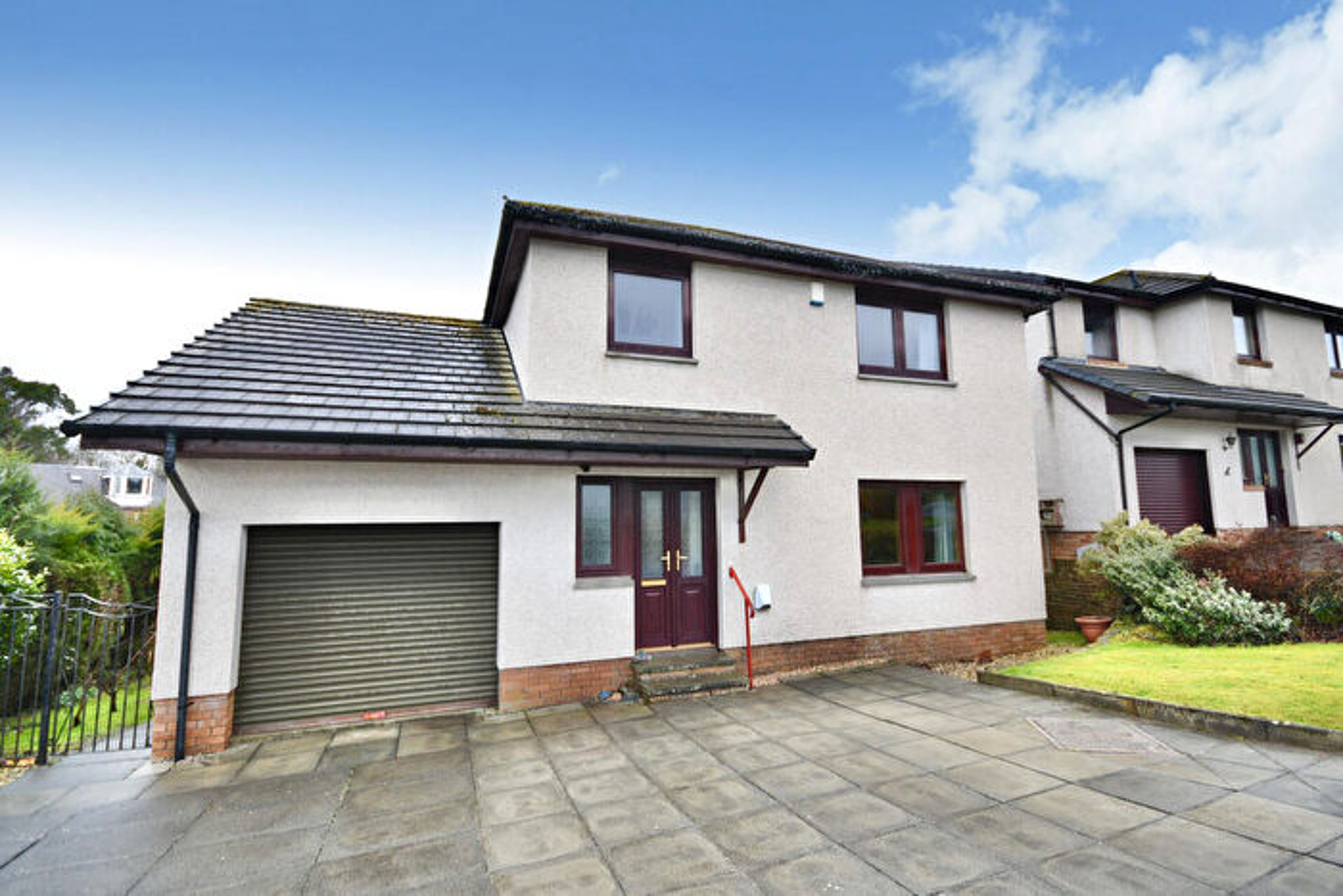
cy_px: 448
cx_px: 672
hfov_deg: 96.7
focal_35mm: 16
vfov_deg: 73.8
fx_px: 597
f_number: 6.3
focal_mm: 11
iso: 100
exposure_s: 1/20
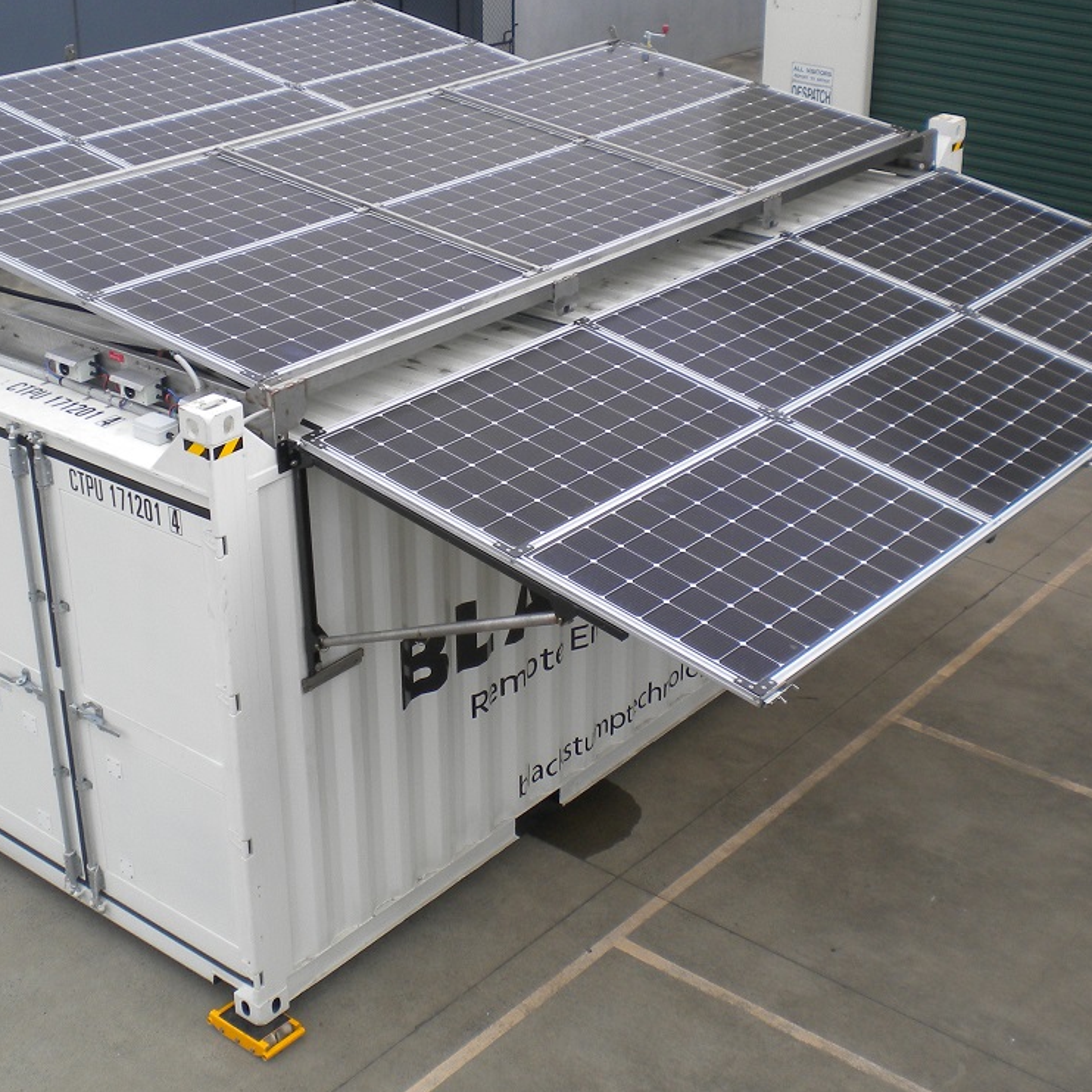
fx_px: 1785
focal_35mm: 50
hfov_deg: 34.0
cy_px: 512
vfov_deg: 34.0
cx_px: 521
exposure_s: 1/183
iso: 80
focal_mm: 6.3
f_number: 4.6
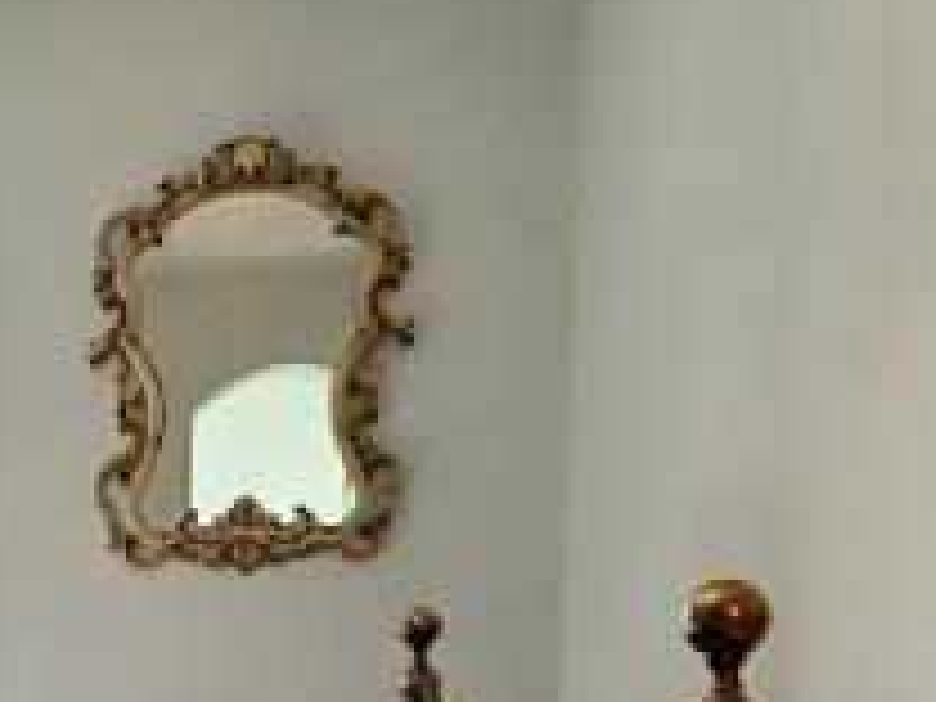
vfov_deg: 20.0
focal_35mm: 69
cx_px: -234
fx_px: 1866
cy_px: 832
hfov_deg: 24.9
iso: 200
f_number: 2.2
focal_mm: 2.22
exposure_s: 1/100
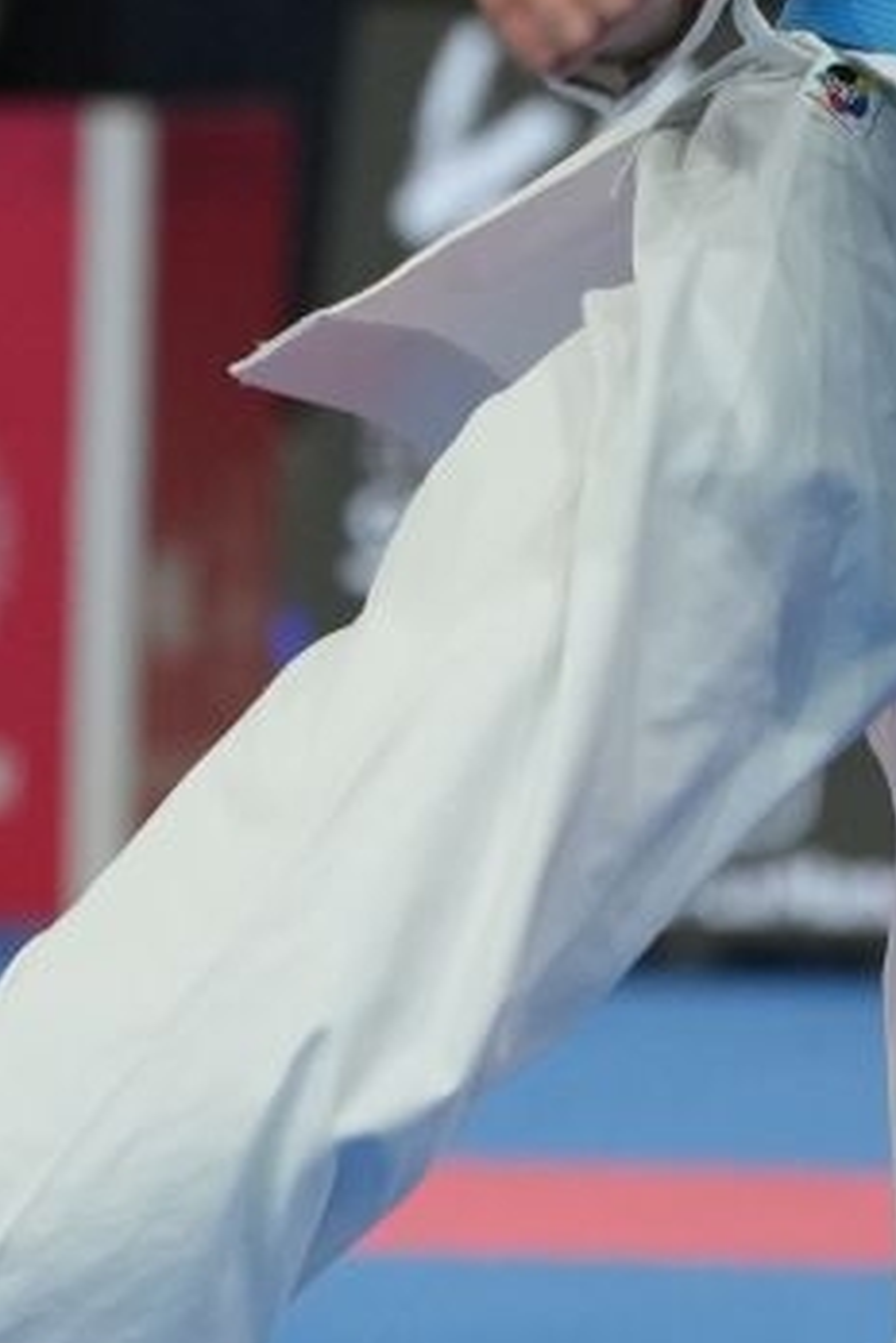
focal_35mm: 582
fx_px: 21726
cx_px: 857
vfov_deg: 3.5
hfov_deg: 2.4
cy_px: 633
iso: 1600
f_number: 2.8
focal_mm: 113
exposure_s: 1/1000
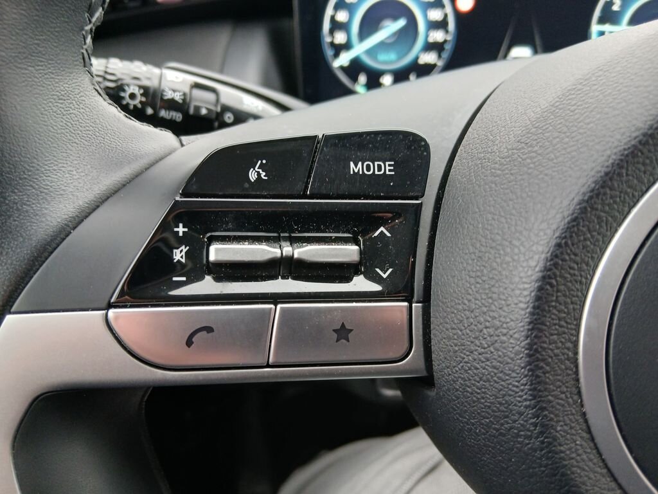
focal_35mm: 26
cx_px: 329
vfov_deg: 53.1
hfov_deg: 67.3
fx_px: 494
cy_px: 247
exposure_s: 1/50
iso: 250
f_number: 1.8
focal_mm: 3.98
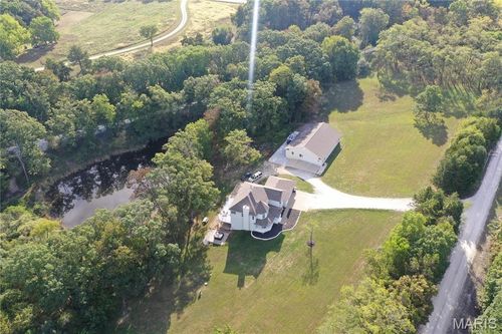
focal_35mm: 28
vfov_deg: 46.4
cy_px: 167
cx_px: 251
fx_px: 390
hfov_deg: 65.5
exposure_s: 1/100
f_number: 5
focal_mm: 10.26
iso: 100
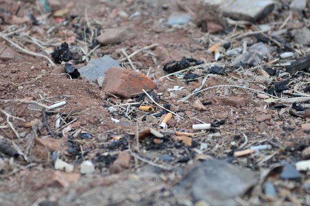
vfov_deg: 4.6
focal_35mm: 300
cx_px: 155
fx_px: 2580
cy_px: 103
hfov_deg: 6.9
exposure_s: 1/400
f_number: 2.8
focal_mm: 200
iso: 500
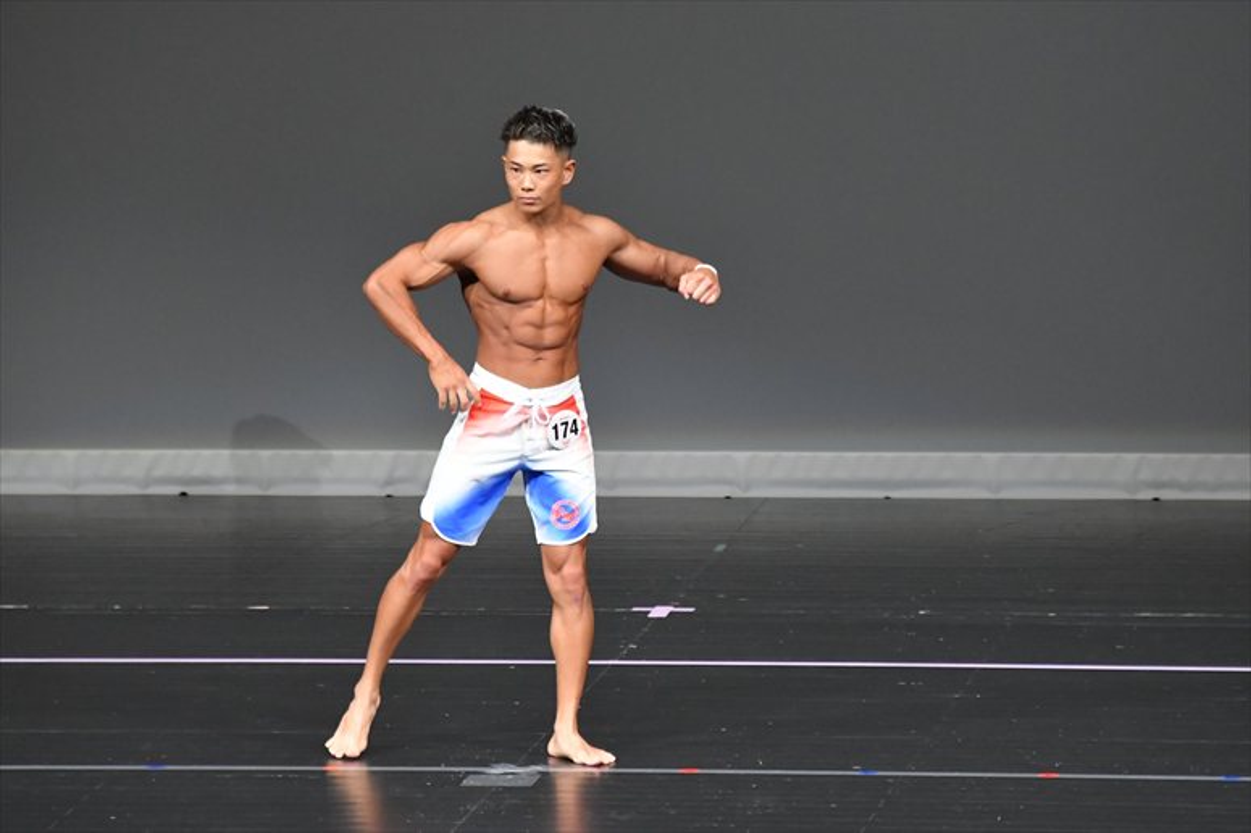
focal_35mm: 345
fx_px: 11983
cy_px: 416
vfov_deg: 4.0
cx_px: 626
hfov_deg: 6.0
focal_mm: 230
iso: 5000
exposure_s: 1/400
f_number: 5.6
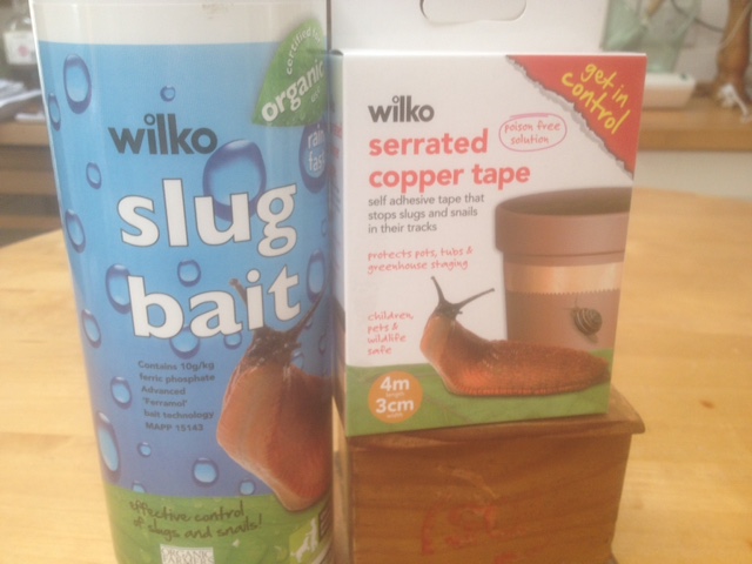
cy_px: 282
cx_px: 376
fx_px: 760
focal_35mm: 35
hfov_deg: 52.6
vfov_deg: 40.7
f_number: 2.4
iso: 64
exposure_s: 1/120
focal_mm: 4.28
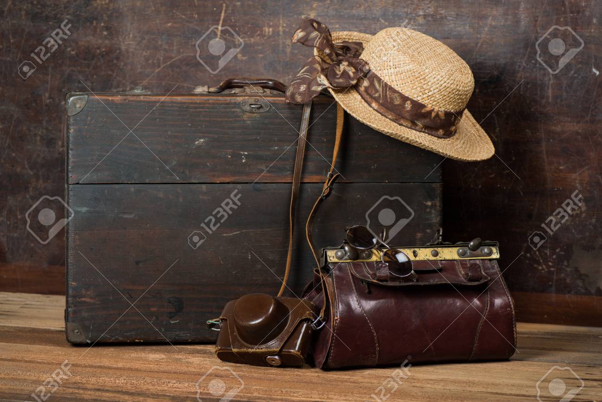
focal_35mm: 105
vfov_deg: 13.0
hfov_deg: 19.5
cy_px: 201
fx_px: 1756
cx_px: 301
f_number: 6.3
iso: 100
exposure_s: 1/160
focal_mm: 105
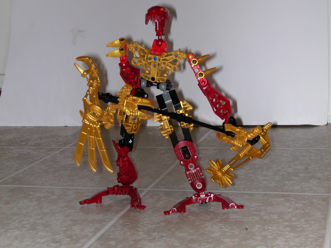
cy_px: 124
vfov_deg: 22.9
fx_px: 612
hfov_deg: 30.3
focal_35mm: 64
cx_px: 166
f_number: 3.5
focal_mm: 9.7
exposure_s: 1/59.9
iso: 100
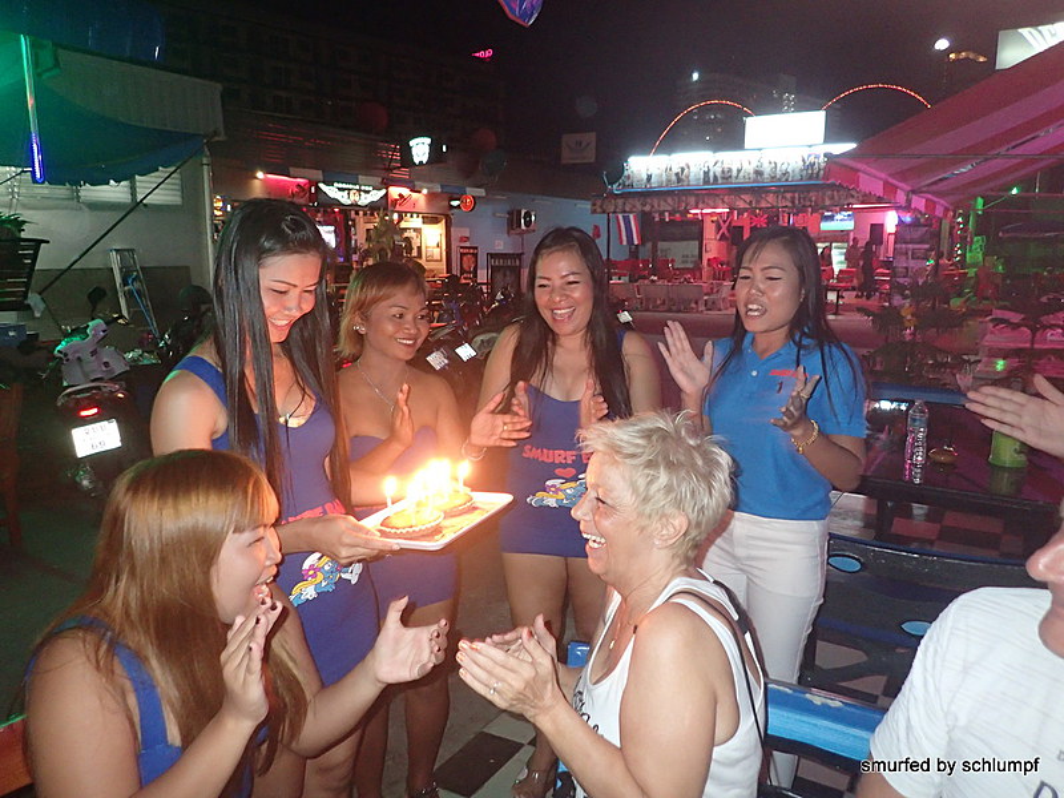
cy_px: 399
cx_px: 532
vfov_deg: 54.9
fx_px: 768
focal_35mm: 25
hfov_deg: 69.4
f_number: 2
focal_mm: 4.5
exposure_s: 1/30
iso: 500
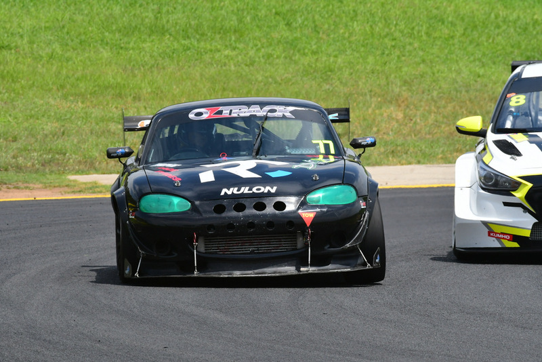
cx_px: 271
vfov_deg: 2.4
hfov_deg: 3.6
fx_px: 8584
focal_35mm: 570
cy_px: 181
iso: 640
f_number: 14
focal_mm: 380
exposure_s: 1/640
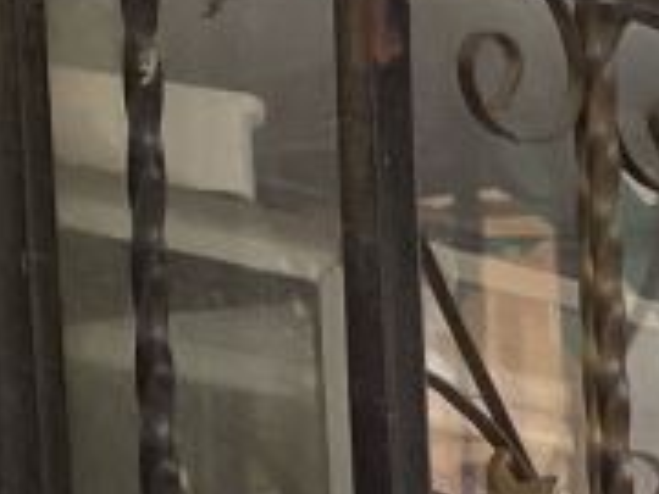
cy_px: 1592
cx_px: 2189
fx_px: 3293
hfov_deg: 8.7
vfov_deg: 7.4
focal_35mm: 173
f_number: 1.6
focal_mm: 5.1
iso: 32
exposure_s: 1/801
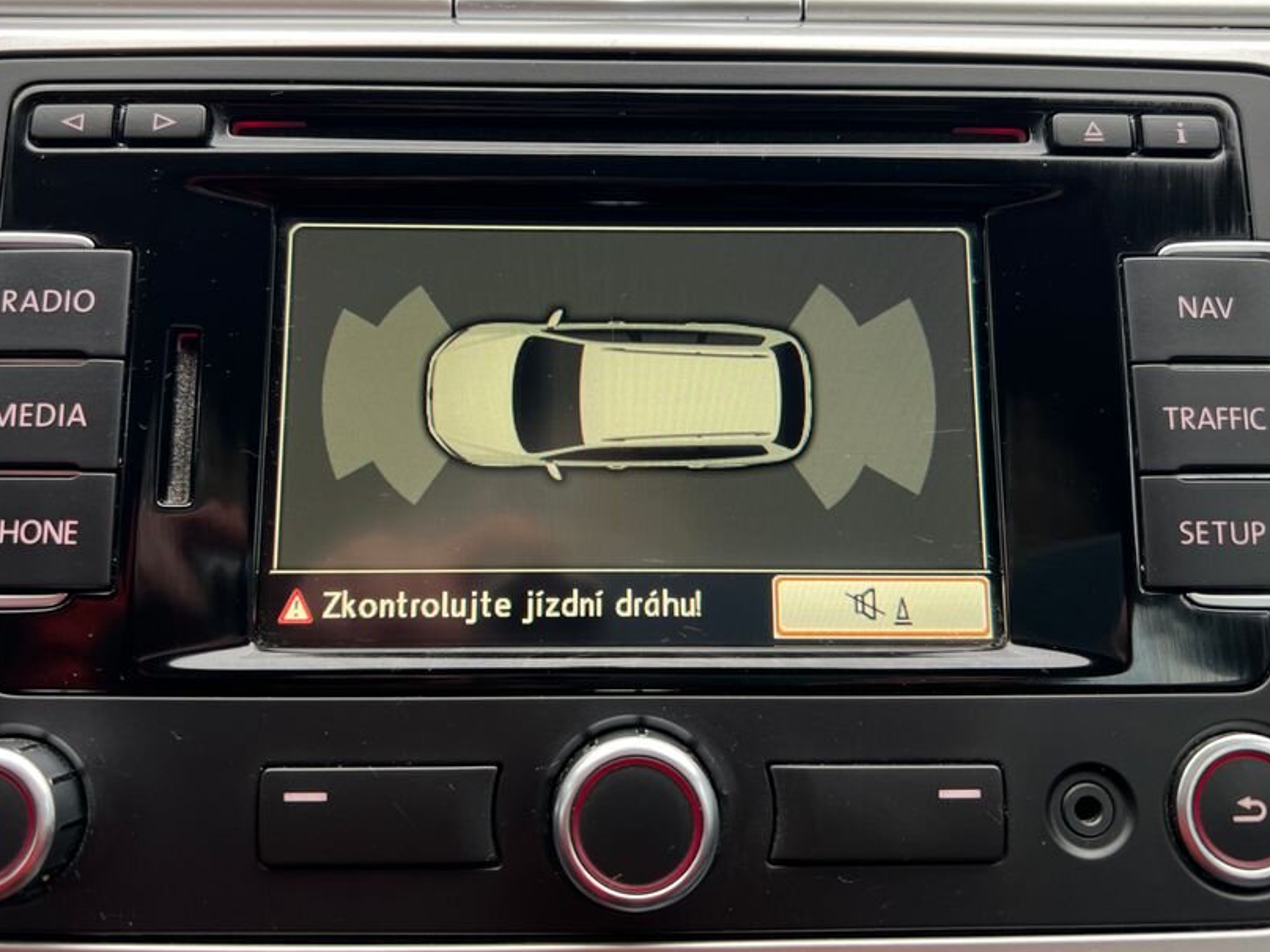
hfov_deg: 55.3
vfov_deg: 42.7
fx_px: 1211
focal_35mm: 33
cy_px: 379
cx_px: 611
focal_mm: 5.7
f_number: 1.5
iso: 64
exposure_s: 1/75
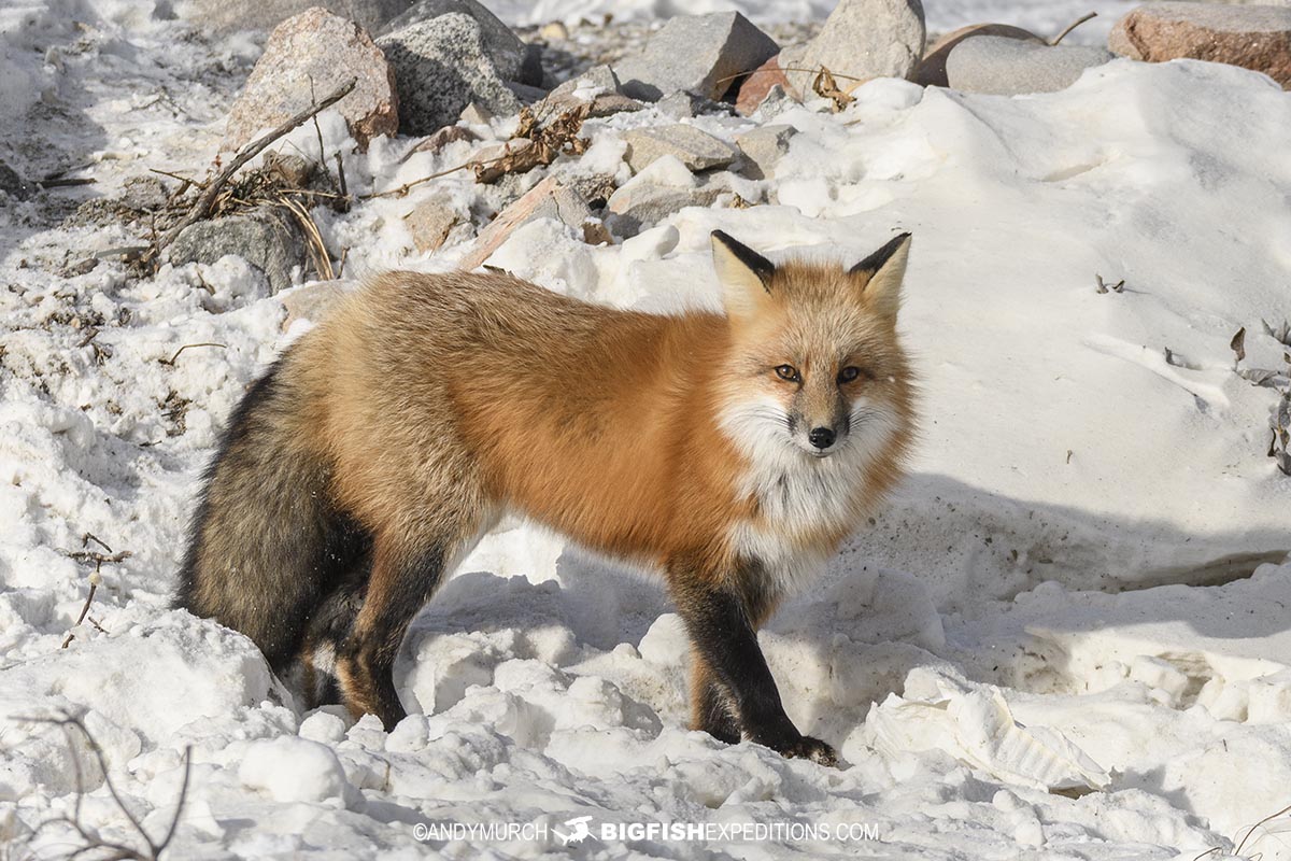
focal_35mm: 435
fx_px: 15598
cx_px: 646
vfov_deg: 3.2
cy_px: 430
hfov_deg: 4.7
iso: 400
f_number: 8
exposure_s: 1/1600
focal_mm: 290
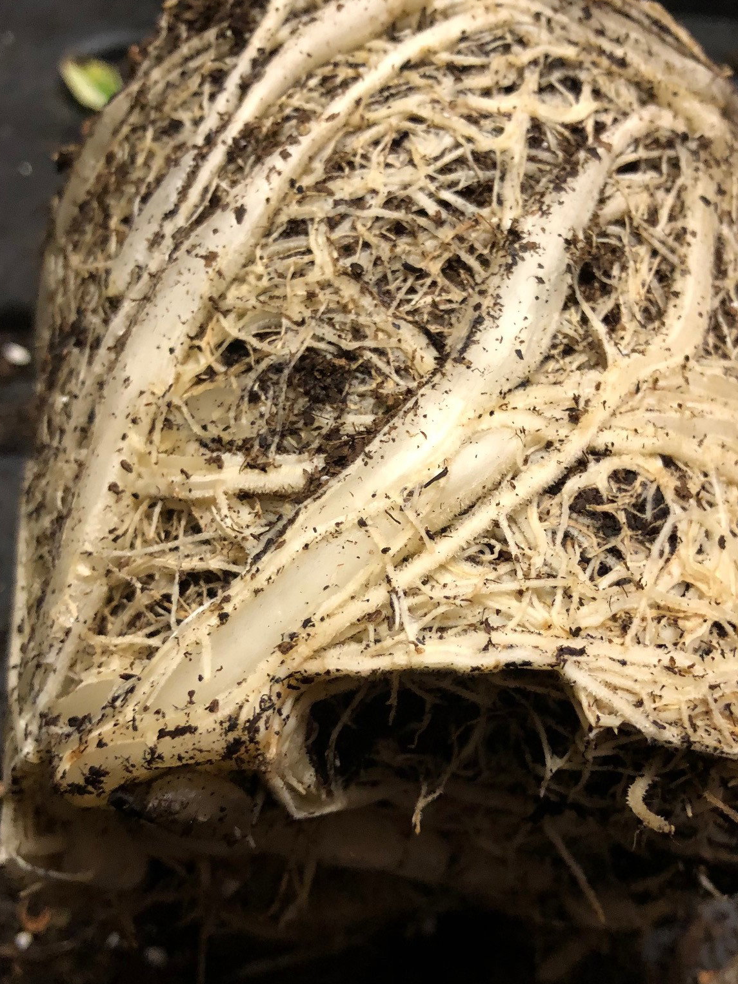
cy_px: 523
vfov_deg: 50.1
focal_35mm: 37
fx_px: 1052
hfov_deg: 38.5
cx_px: 430
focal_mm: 4
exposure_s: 1/8
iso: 80
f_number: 1.8
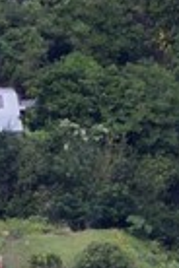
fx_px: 17272
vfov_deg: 0.9
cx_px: -1288
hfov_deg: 0.6
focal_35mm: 2316
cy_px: -35
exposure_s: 1/1250
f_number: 2.8
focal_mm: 200
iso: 800
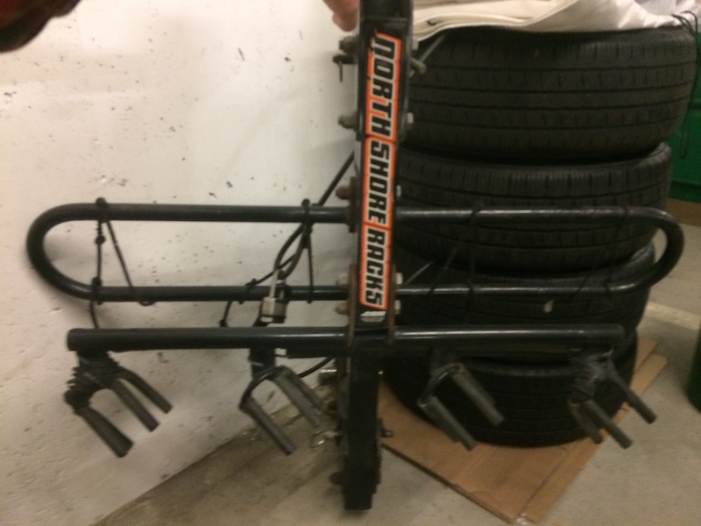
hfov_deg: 61.7
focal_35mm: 29
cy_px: 263
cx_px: 350
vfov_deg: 48.2
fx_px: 587
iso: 250
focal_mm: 4.15
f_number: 2.2
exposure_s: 1/15
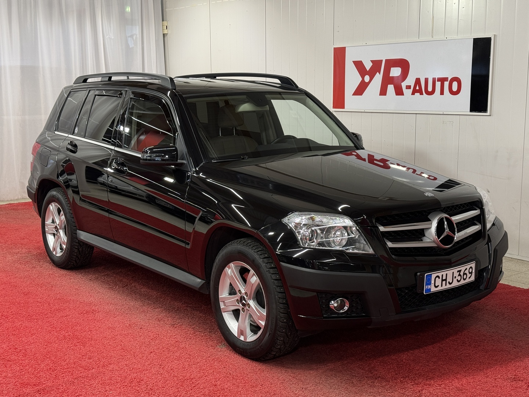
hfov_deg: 39.7
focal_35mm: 48
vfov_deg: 30.3
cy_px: 198
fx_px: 734
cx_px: 264
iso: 50
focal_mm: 6.76
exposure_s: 1/50
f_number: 1.78
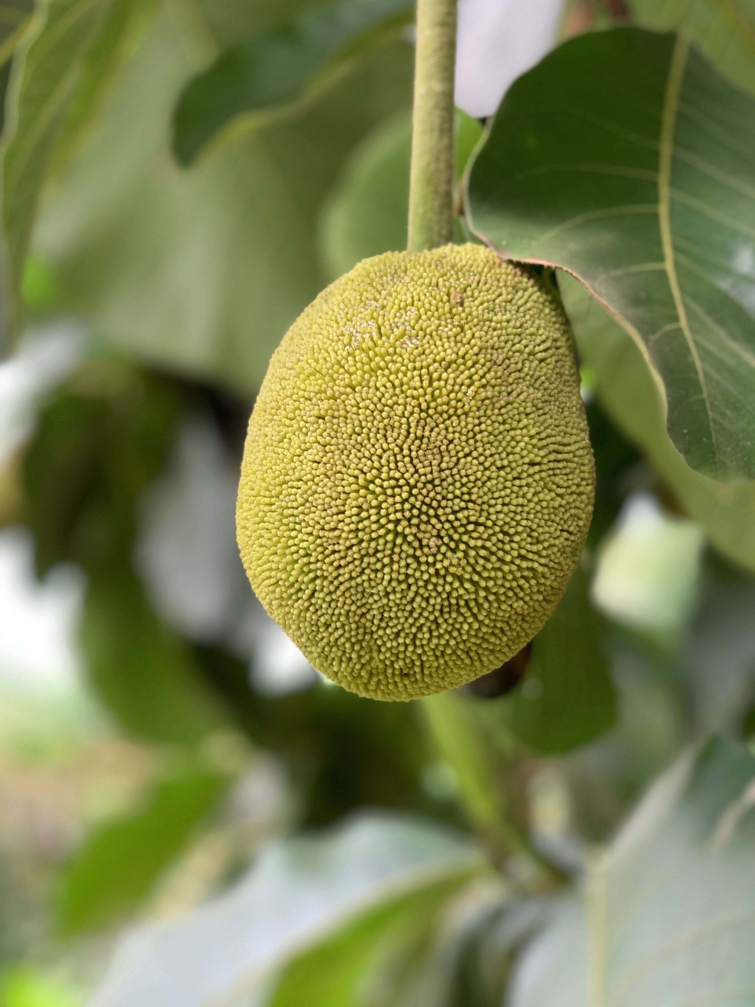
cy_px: 494
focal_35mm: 53
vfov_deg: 36.2
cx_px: 374
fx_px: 1541
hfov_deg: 27.5
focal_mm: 6
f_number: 2.4
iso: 50
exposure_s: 1/122
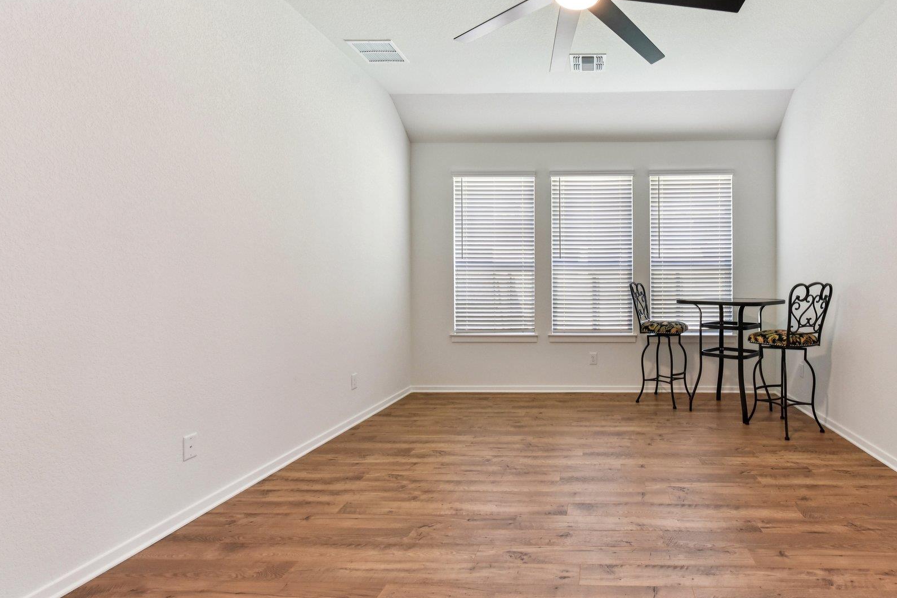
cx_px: 573
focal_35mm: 18
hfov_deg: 87.8
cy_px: 288
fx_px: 448
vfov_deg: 67.4
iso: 280
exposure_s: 1/15
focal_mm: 14
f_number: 8
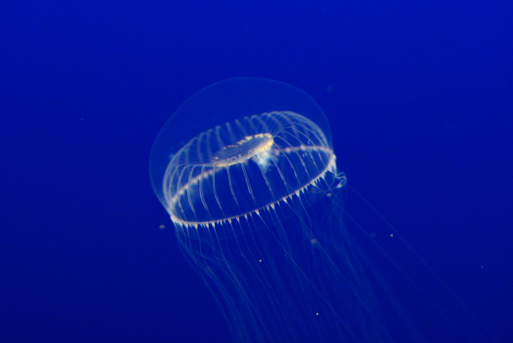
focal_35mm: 135
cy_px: 172
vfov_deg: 10.2
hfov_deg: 15.2
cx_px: 256
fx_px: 1925
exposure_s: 1/160
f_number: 4.5
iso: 4000
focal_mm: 90
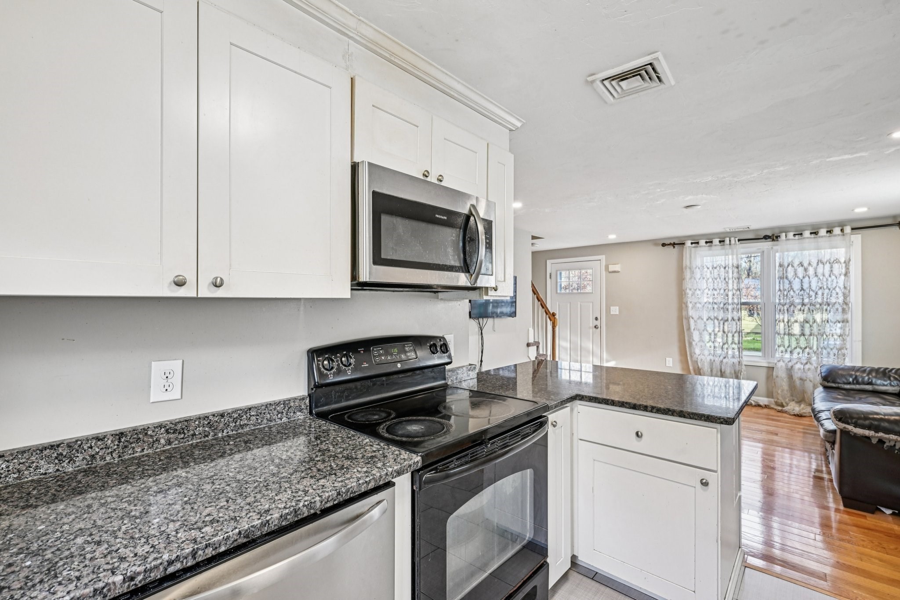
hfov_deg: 96.7
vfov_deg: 73.7
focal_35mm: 16
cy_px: 300
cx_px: 450
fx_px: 400
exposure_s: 1/10
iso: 400
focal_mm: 16
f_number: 8
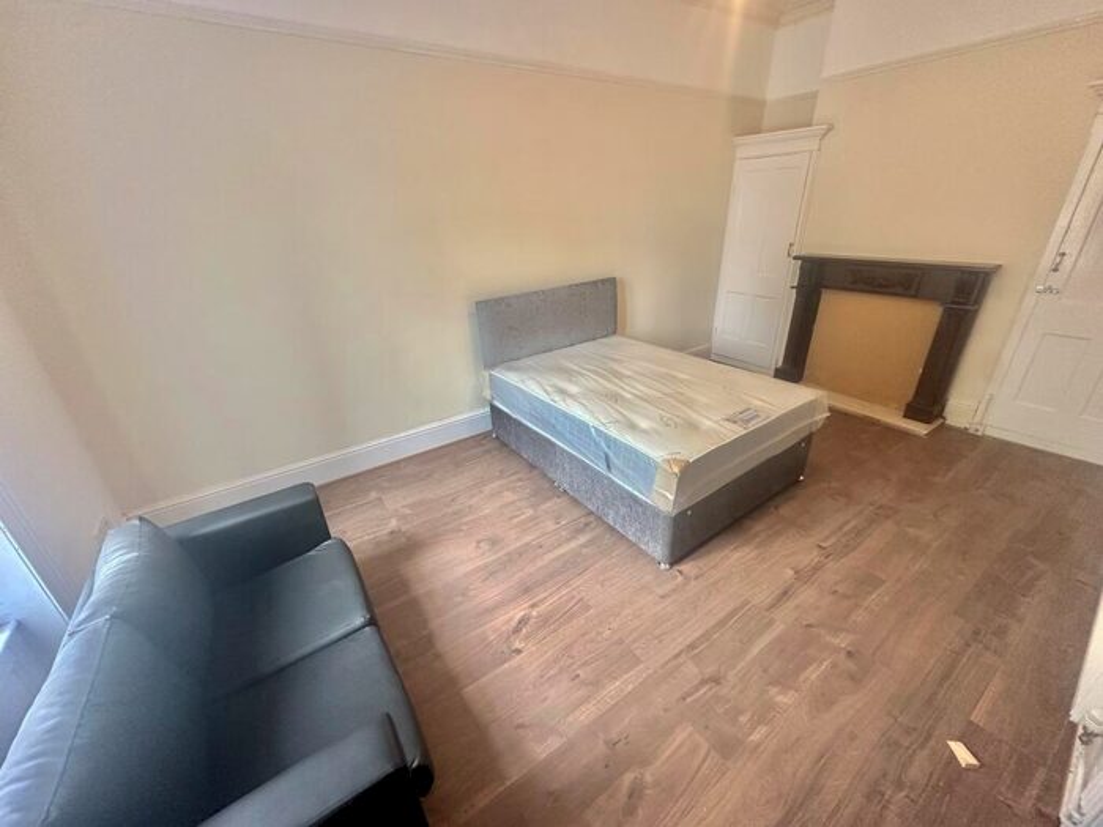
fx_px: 446
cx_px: 552
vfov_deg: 85.7
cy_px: 414
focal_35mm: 14
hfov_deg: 102.1
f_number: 2.2
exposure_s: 1/99
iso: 250
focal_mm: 2.22
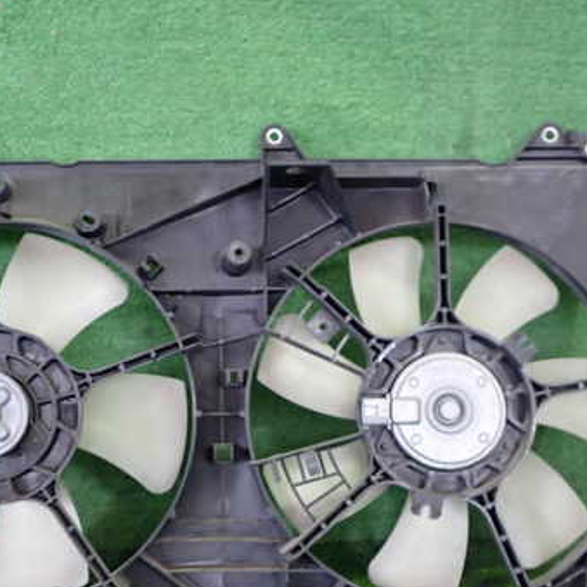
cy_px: 364
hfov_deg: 35.7
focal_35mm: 47
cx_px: 196
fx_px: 902
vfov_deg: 35.9
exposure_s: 1/30
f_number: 2.3
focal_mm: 5.4
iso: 500
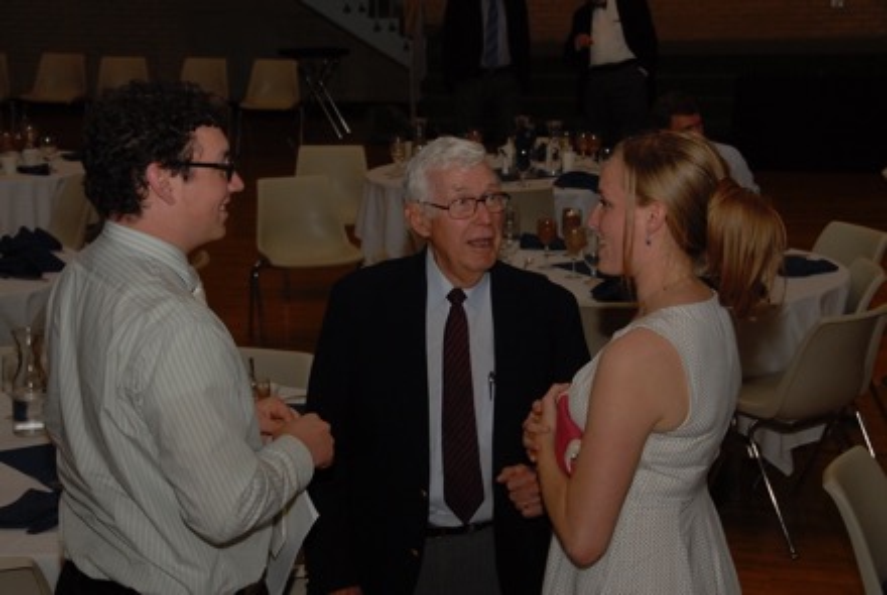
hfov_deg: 26.9
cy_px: 298
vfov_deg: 18.3
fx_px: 1851
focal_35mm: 75
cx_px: 444
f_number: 7.1
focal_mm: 50
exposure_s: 1/60
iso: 400
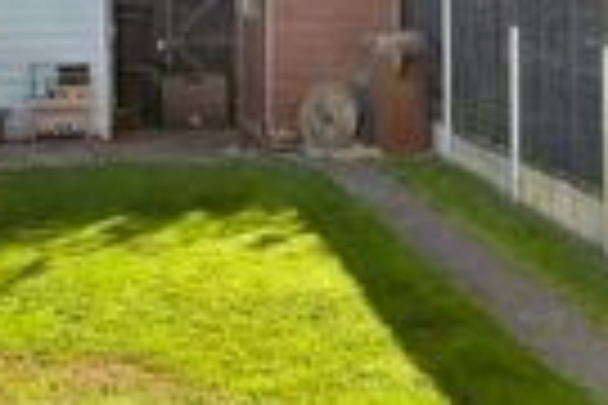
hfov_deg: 26.0
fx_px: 1317
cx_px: 288
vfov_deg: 16.9
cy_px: -38
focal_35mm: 78
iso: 500
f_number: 8
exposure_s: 1/250
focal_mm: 10
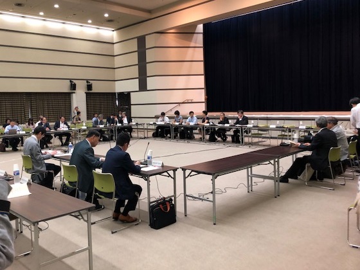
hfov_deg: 63.4
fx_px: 291
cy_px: 135
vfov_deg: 49.7
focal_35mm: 28
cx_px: 180
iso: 64
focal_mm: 3.99
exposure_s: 1/17
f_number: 1.8
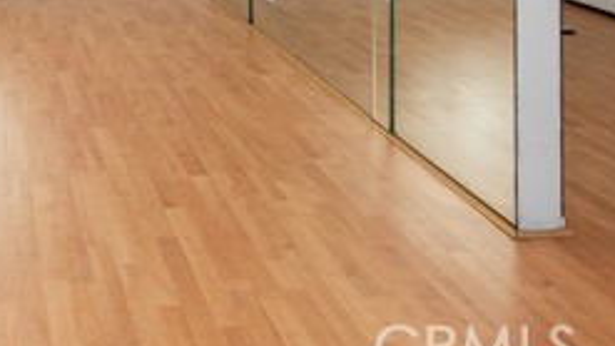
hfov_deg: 45.1
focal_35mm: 38
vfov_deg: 25.1
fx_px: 620
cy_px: -148
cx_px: 7
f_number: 5.6
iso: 400
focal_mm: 14
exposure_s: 1/125
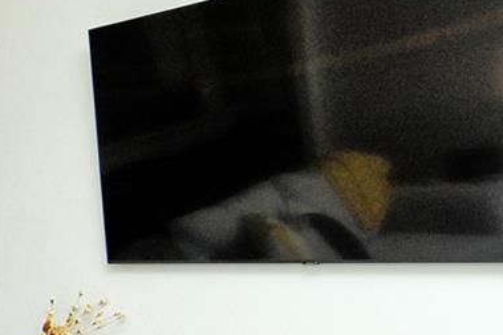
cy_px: 247
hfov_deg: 20.3
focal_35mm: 76
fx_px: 1061
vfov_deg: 17.8
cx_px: -368
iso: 640
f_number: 7.1
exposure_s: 1/250
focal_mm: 12
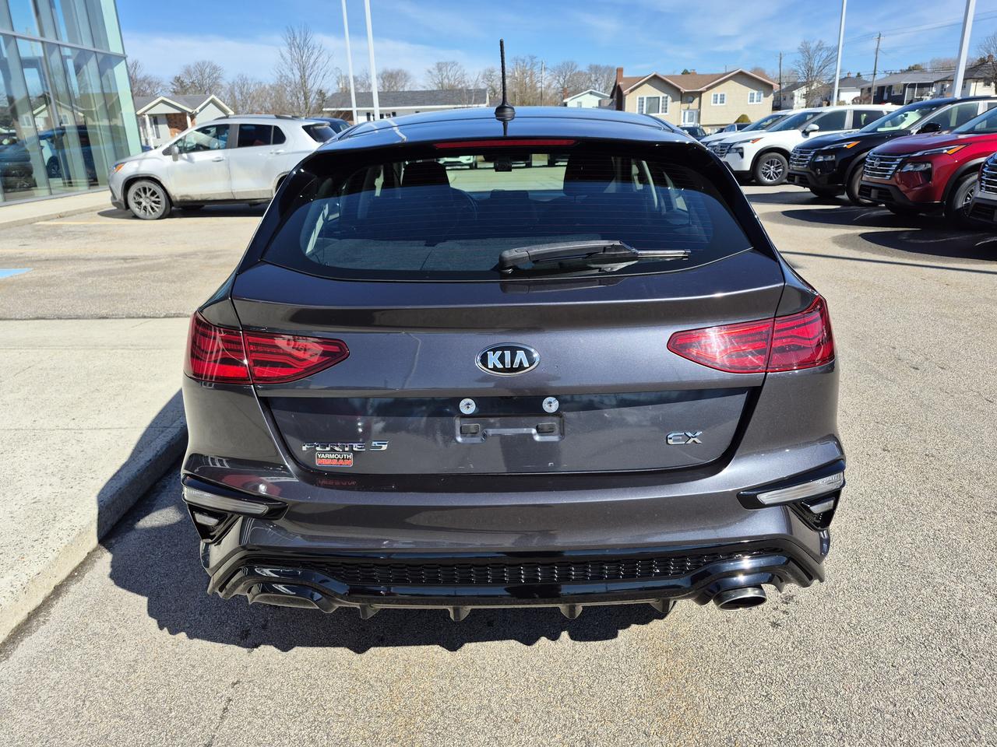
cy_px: 374
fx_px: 662
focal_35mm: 23
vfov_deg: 58.9
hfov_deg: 73.9
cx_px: 498
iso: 25
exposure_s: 1/1464
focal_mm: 5.4
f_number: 1.8
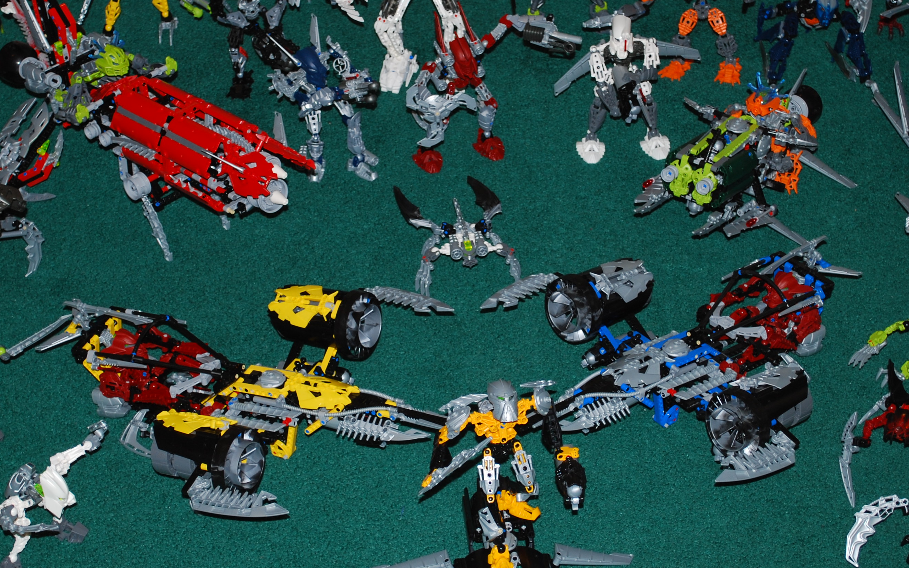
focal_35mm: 85
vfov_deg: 15.3
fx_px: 2106
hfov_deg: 24.4
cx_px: 451
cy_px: 202
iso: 180
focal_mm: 38
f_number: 5.3
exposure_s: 1/125
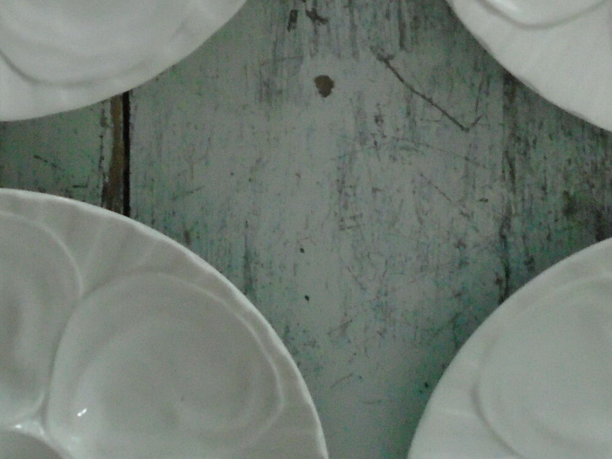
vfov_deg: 20.1
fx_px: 1202
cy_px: -106
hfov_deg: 28.6
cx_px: 324
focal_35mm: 68
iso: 500
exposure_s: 1/50
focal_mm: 4.6
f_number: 3.2
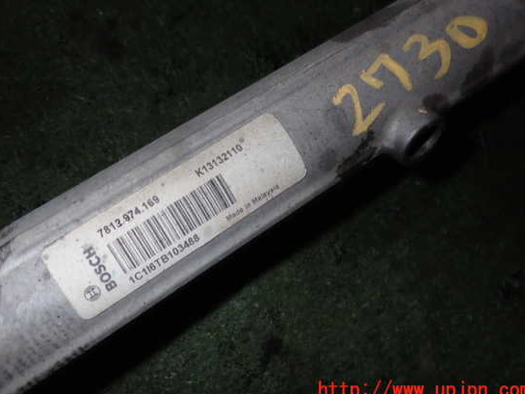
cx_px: 247
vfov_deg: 42.9
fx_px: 501
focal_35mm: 33
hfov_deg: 55.3
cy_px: 186
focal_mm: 5.4
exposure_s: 1/30
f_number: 6.3
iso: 200
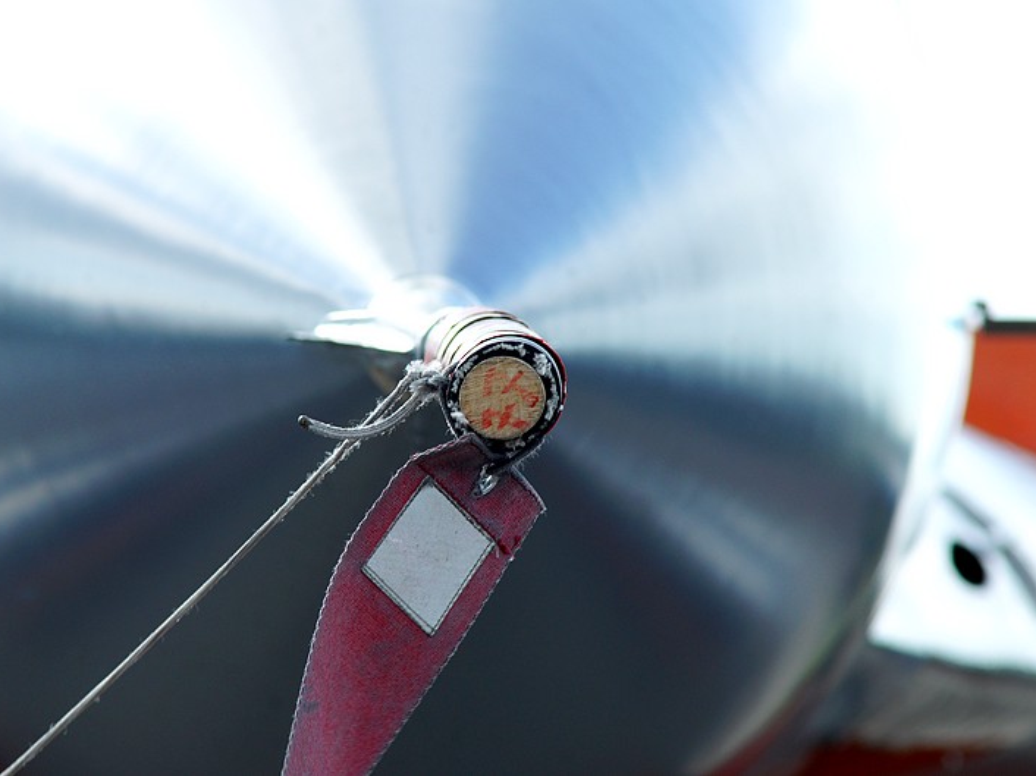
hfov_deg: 5.8
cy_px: 387
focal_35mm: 343
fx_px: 10262
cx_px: 477
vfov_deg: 4.3
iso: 200
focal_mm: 210
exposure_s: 1/160
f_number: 10
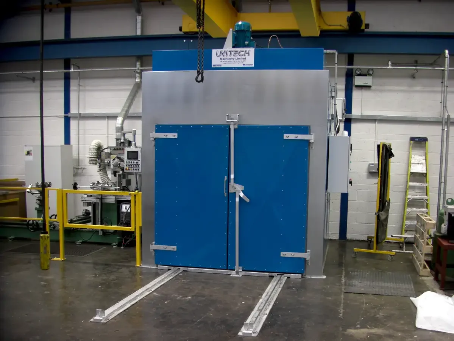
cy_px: 170
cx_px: 227
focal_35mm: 38
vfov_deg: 37.7
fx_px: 498
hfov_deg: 49.0
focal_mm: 6.3
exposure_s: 1/20
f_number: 3.4
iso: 200
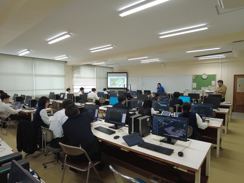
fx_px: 141
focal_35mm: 20
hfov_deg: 81.7
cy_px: 92
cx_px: 122
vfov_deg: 66.0
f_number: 1.8
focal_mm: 4.4
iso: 100
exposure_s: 1/25
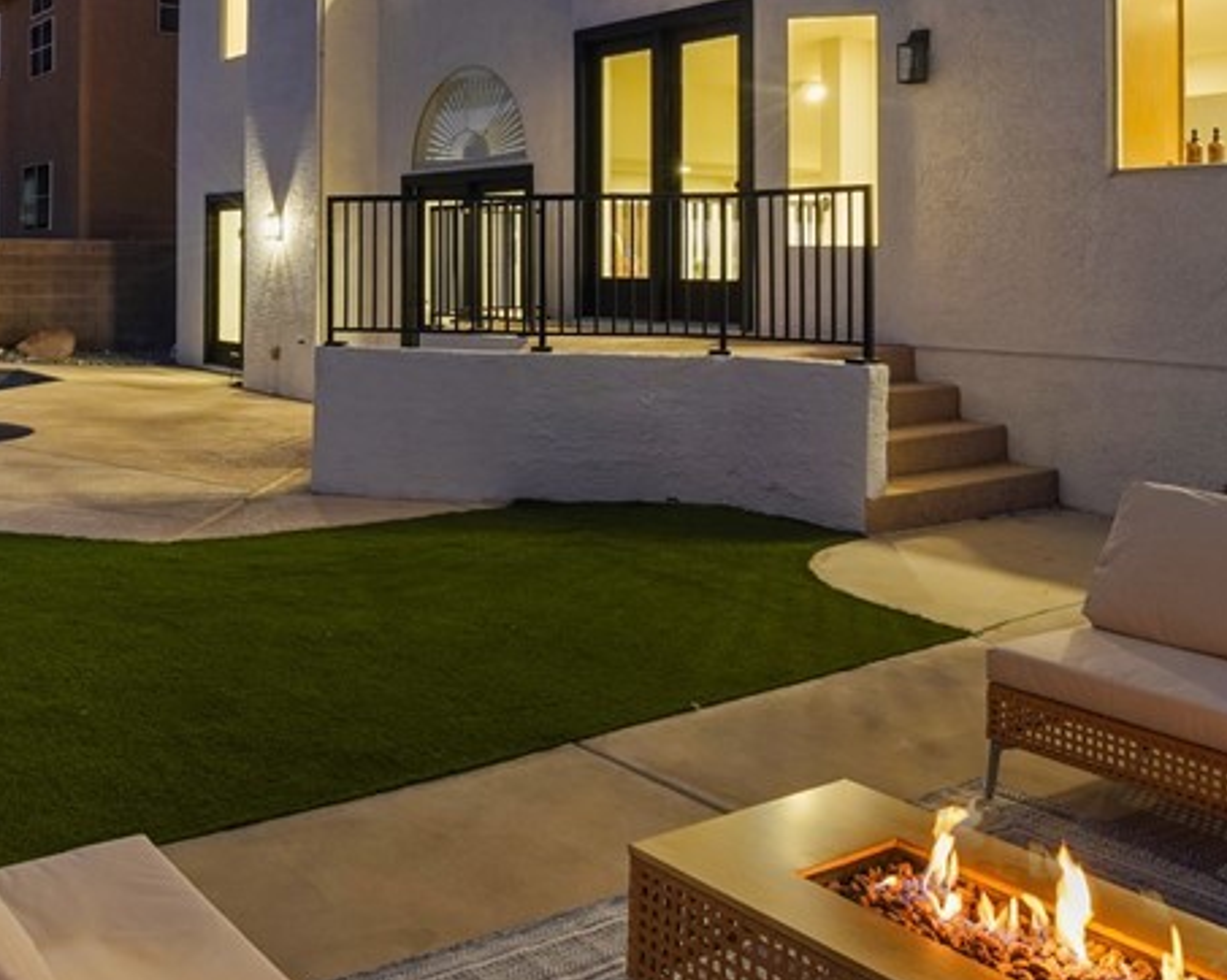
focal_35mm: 36
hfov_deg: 48.1
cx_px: 287
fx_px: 1307
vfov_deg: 40.3
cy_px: 284
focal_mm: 16
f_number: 8
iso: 1000
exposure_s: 1.6
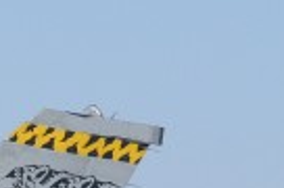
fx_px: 5407
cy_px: 352
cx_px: -455
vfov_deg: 2.0
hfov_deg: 3.0
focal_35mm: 687
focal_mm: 78
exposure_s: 1/1600
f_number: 8
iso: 400
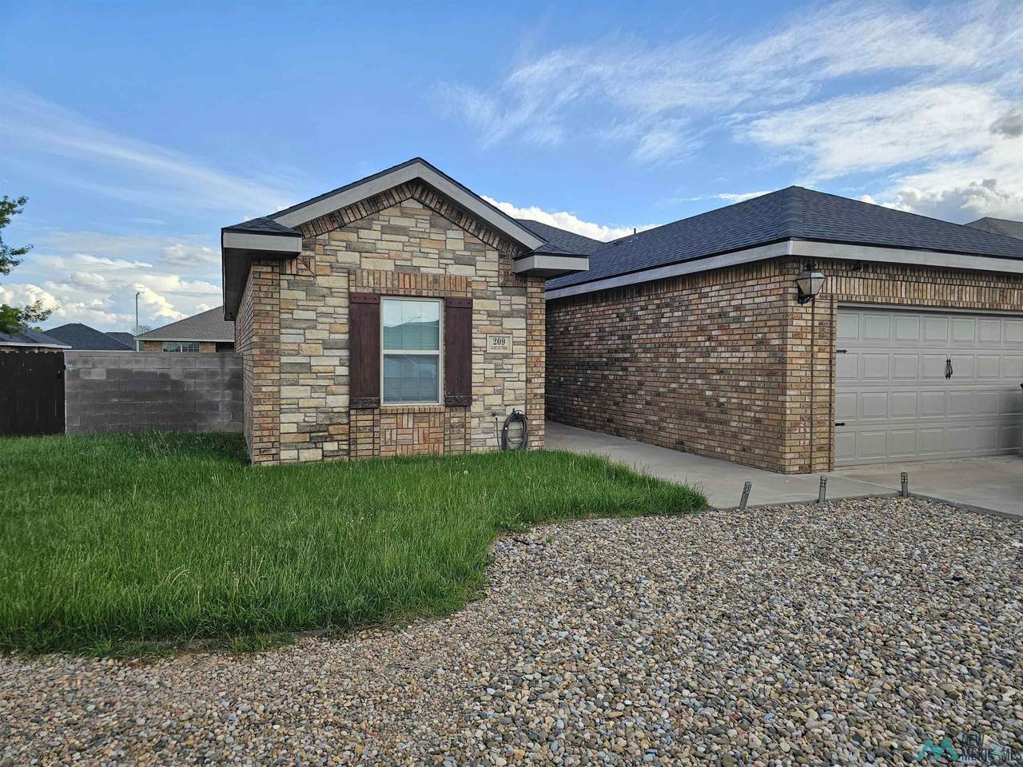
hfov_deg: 73.9
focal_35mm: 23
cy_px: 384
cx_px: 512
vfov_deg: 58.9
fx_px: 680
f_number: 1.7
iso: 20
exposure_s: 1/440
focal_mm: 6.3
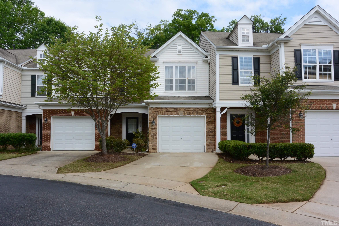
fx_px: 282
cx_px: 170
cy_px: 113
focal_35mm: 30
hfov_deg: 61.9
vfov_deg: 43.6
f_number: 11
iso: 160
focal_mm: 11.4
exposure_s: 1/125
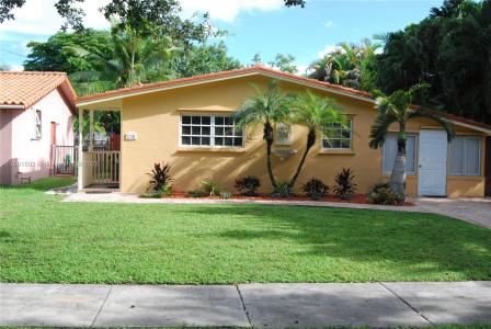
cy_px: 164
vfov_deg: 32.0
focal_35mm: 42
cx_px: 246
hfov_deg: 46.3
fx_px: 574
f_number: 11
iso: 1600
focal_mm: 28
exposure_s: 1/500
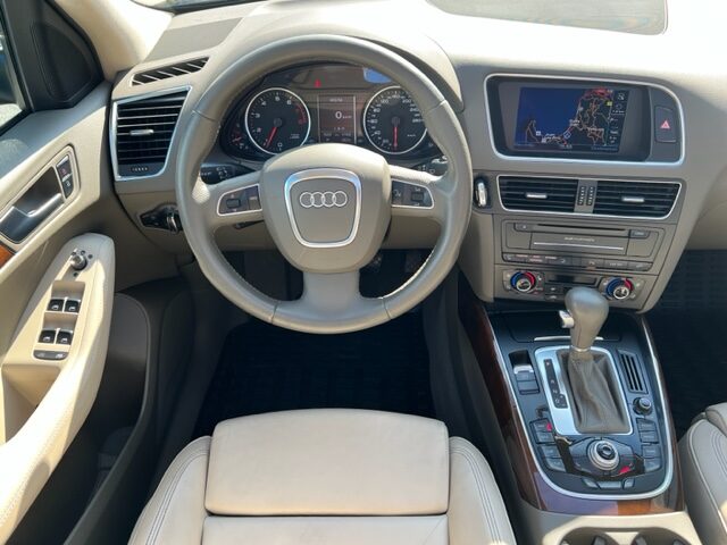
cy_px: 272
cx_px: 364
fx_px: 546
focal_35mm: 26
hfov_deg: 67.3
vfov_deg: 53.1
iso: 40
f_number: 1.5
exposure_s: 1/201
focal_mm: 5.7
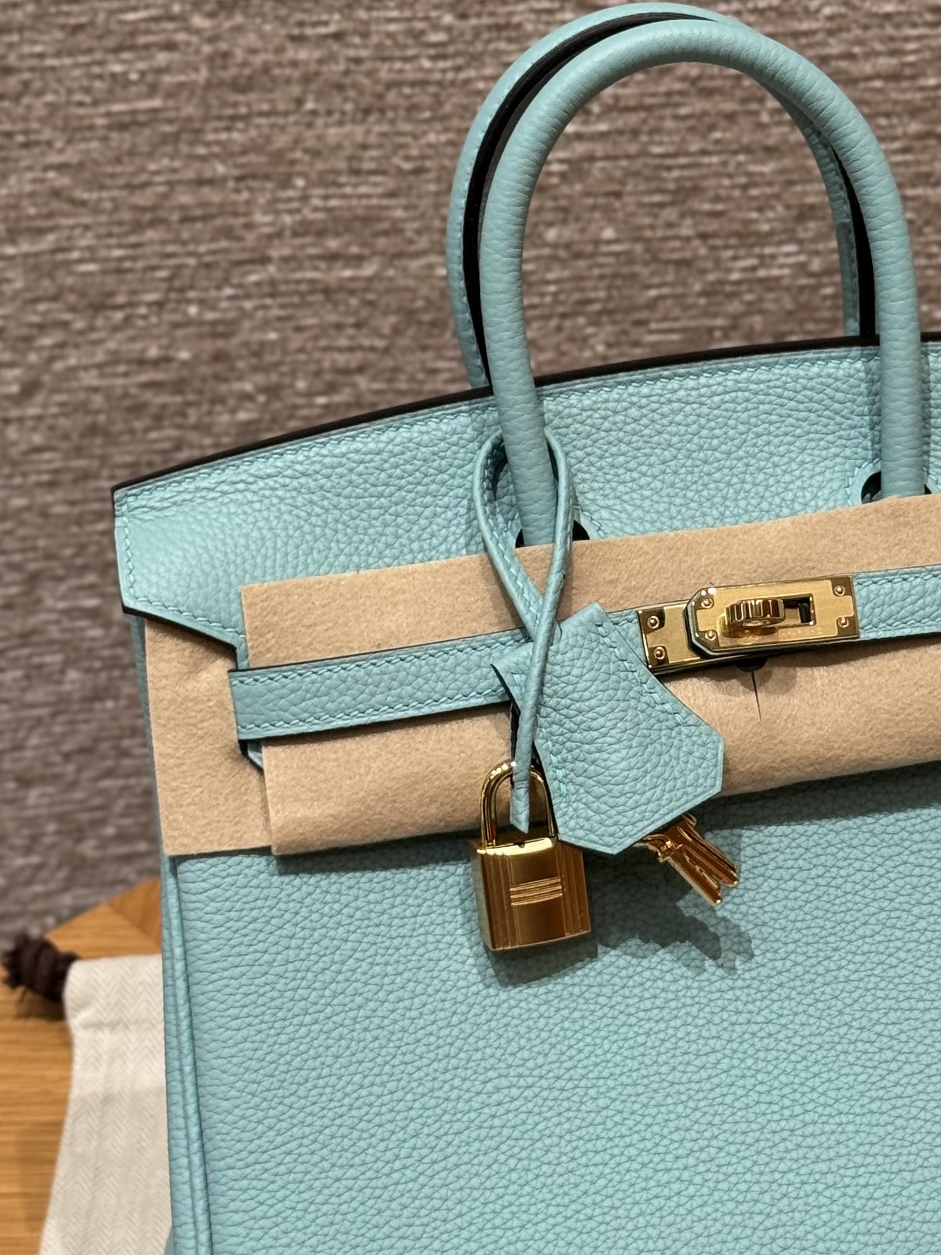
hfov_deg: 17.2
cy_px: 683
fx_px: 3081
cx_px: 767
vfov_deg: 23.0
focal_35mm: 85
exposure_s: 1/100
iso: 80
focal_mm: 6.76
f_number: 1.78
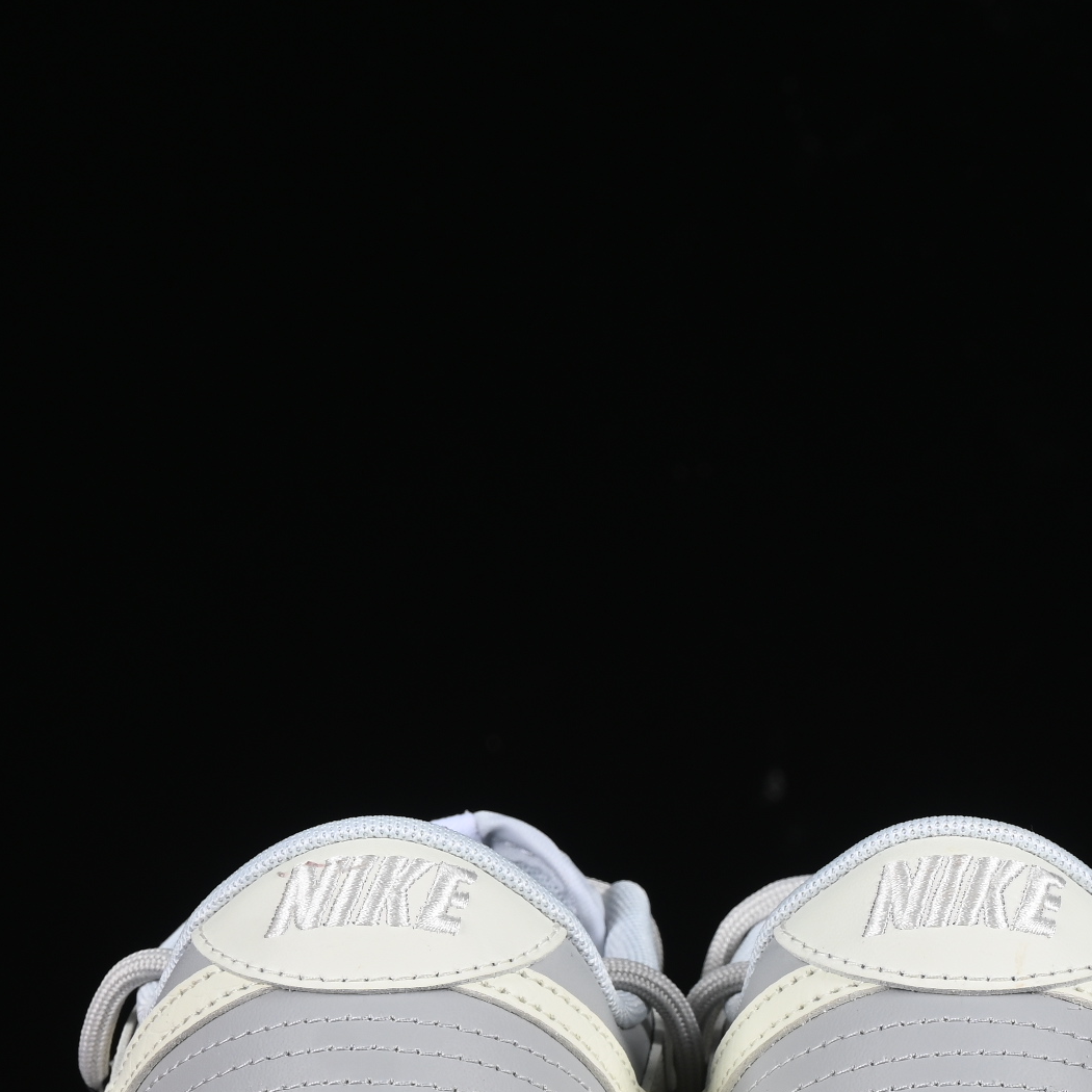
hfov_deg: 10.3
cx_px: 695
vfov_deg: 10.3
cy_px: 920
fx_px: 6032
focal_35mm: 169
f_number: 8
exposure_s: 1/80
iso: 160
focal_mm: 50
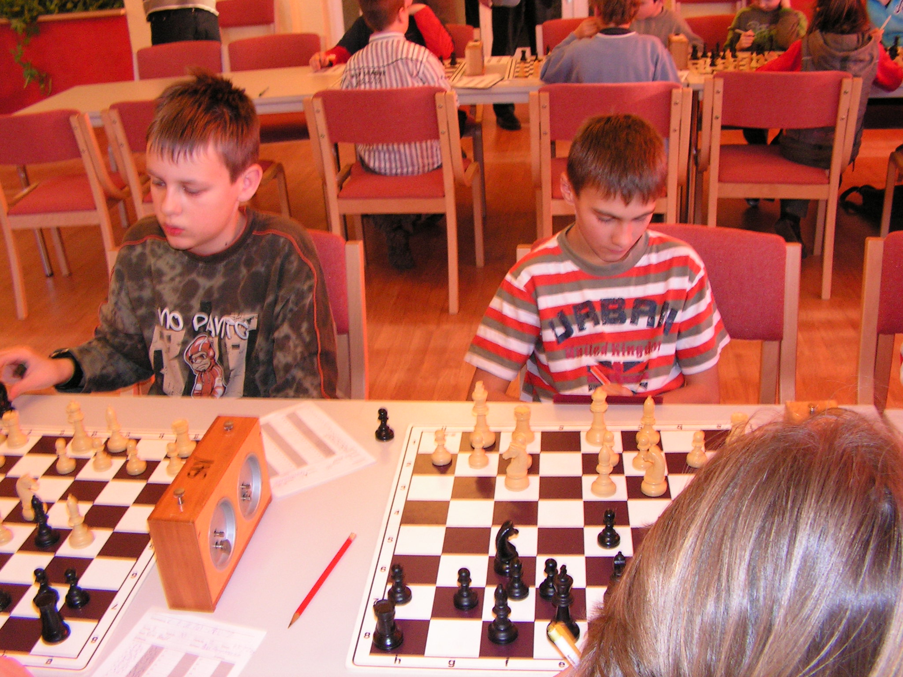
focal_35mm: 36
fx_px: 939
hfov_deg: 51.4
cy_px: 338
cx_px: 452
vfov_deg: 39.7
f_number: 3.2
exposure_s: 1/40
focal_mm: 6
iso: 200
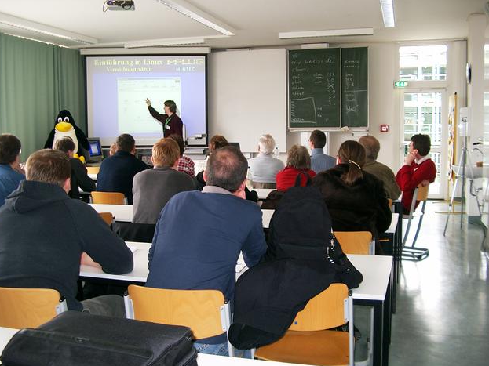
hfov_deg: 49.0
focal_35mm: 38
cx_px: 241
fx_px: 537
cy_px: 187
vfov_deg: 37.7
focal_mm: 7.6
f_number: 2.6
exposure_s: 1/60
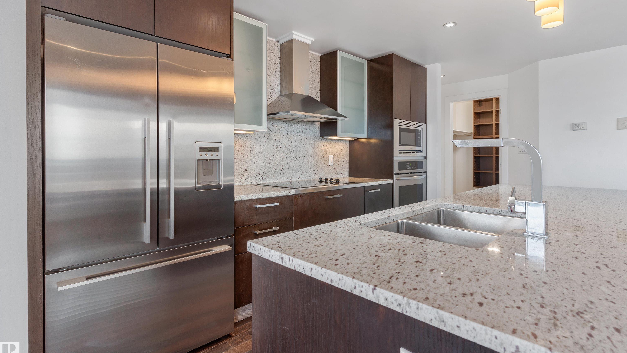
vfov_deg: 60.9
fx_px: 299
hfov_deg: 92.7
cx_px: 316
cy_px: 158
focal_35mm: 18
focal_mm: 17
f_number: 8
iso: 200
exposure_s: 1/1.43
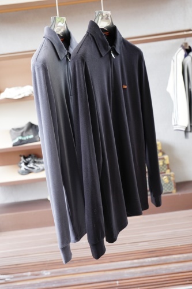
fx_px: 360
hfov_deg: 29.8
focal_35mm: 45
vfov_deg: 43.6
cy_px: 144
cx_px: 96
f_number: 4
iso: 400
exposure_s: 1/125
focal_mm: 30
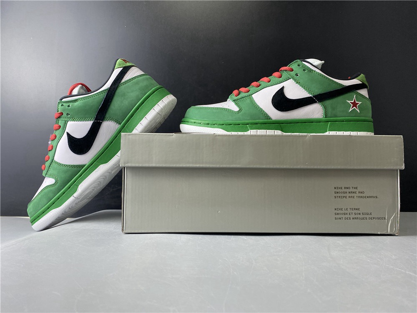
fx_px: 313
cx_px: 208
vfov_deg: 53.1
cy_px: 156
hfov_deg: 67.3
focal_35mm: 26
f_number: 1.8
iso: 100
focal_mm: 4.25
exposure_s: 1/100
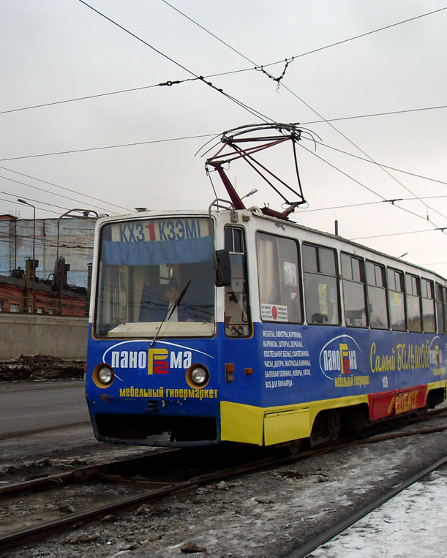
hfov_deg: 27.6
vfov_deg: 34.1
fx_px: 909
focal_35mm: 55
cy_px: 278
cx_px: 226
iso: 80
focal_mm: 7.1
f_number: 3.1
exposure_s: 1/350
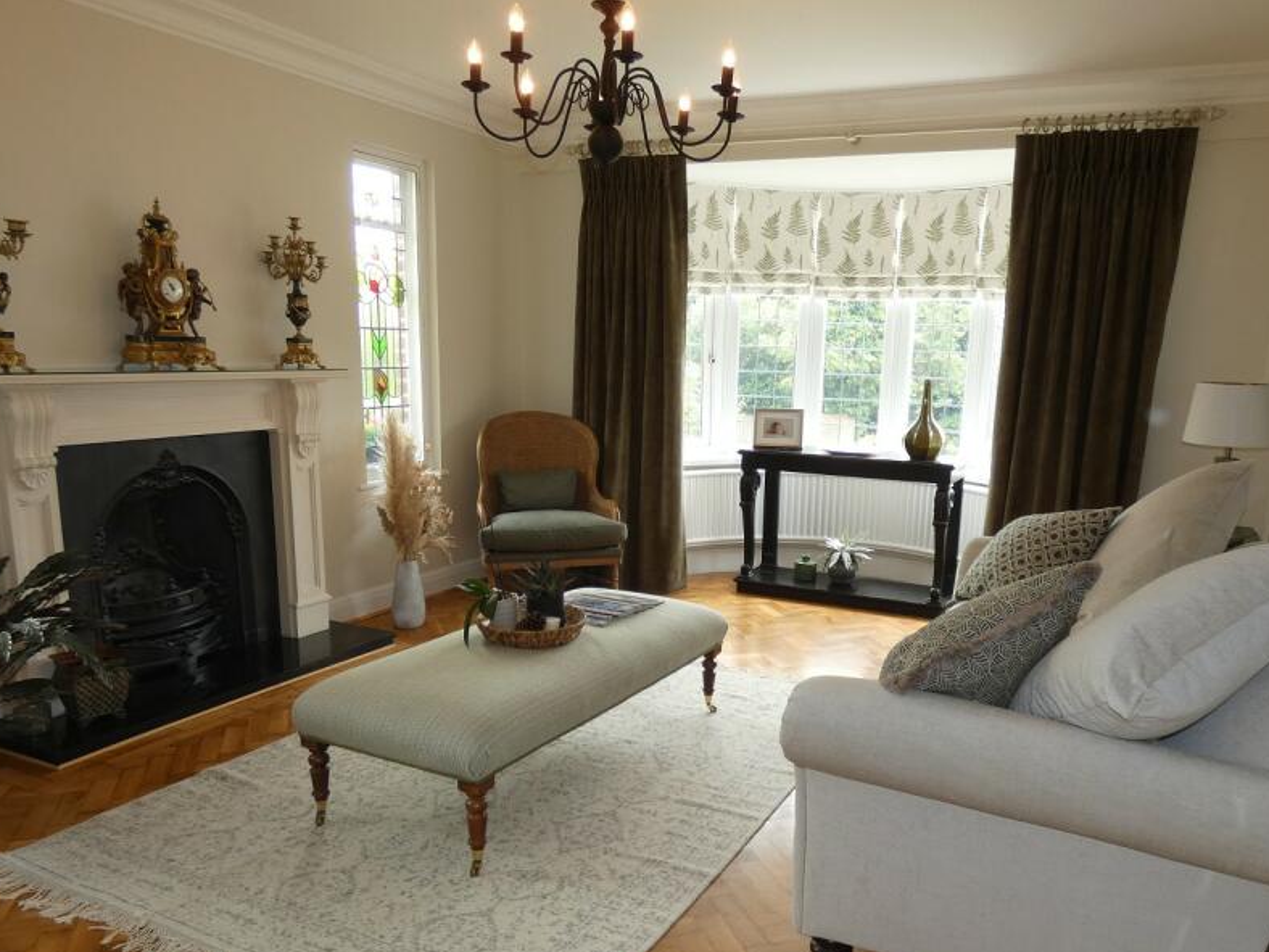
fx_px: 953
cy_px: 564
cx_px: 696
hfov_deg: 67.2
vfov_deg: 52.8
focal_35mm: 26
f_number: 2.8
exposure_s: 1/60
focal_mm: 3.6
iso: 100
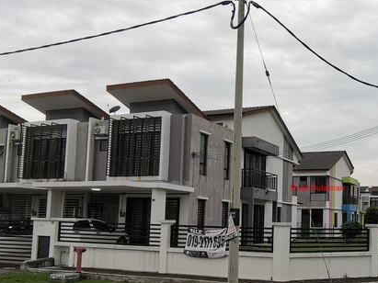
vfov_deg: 38.2
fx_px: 404
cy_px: 188
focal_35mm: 37
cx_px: 317
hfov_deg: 46.7
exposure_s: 1/802
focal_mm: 2.23
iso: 50
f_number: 2.2
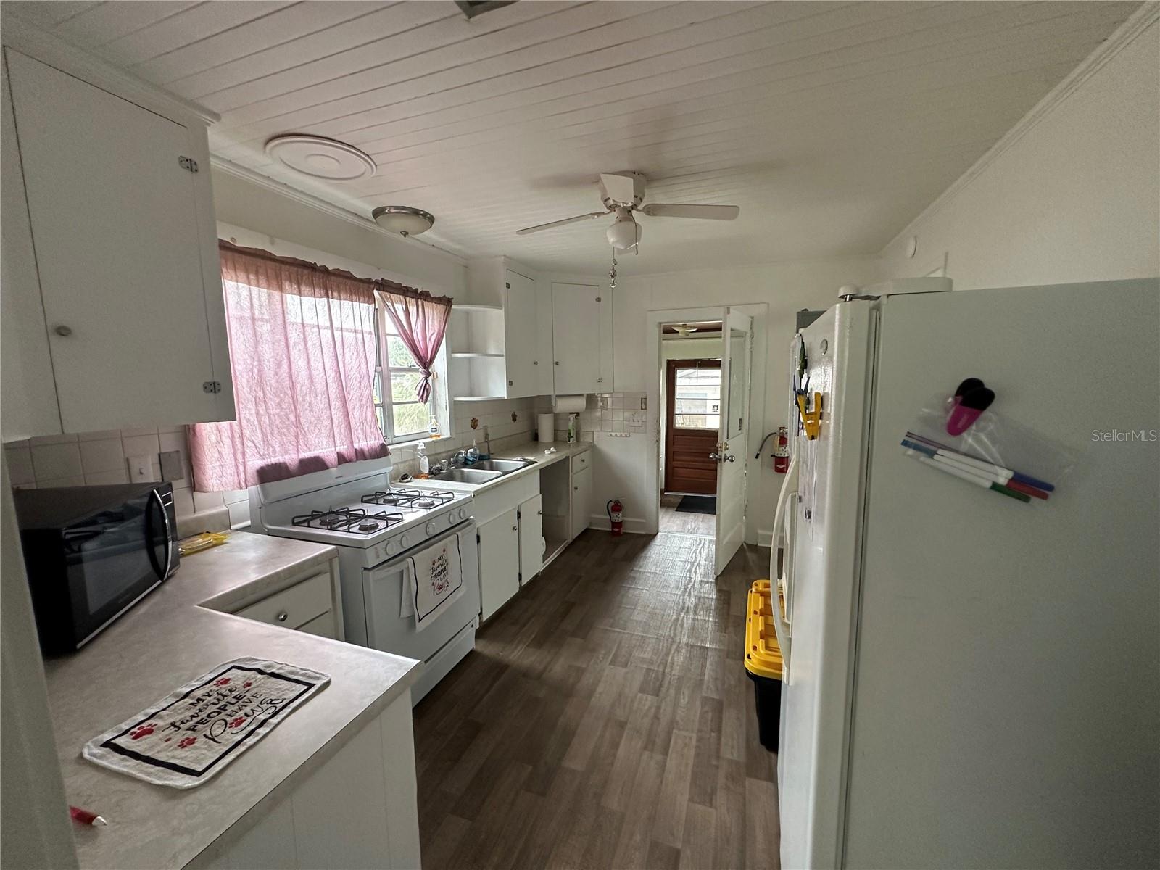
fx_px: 469
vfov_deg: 85.7
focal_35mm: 14
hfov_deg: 102.1
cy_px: 435
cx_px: 580
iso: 250
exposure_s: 1/99
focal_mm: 2.22
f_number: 2.2
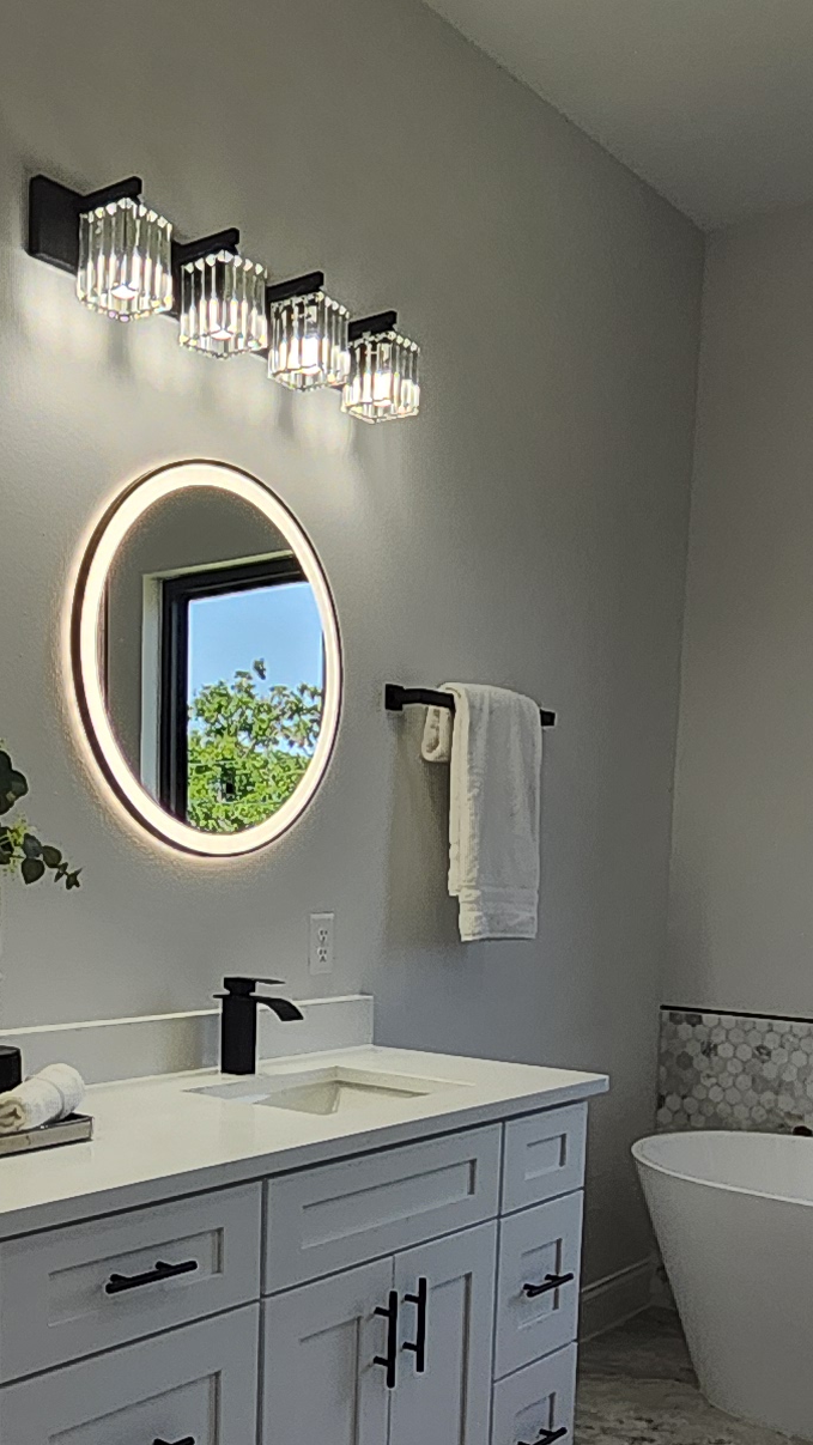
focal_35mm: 34
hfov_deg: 34.2
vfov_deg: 56.1
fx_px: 1303
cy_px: 1025
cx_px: 238
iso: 40
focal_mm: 1.13
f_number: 2.2
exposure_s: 1/120
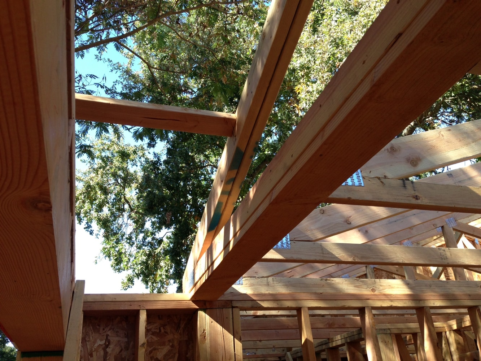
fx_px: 459
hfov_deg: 55.3
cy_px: 180
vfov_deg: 43.0
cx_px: 240
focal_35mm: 33
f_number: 2.4
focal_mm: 4.13
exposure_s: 1/299
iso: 80
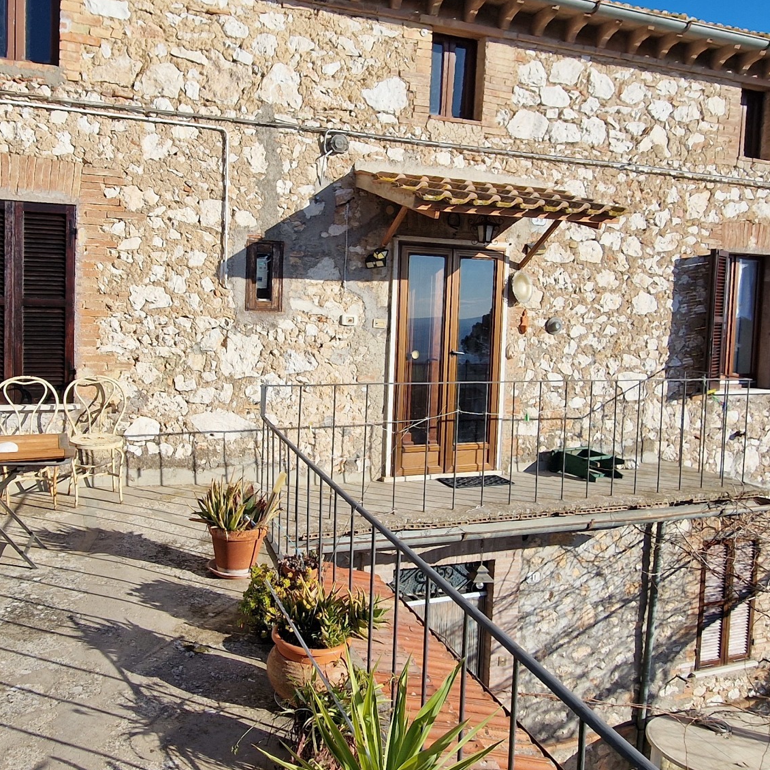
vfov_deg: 60.9
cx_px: 304
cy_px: 365
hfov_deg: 60.4
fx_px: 654
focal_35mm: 26
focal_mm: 2.2
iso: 50
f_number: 2.2
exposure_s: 1/2352
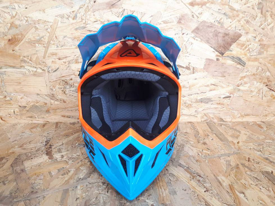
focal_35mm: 27
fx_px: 214
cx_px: 138
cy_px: 103
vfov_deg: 51.4
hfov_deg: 65.3
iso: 80
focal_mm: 3.6
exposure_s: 1/33
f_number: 1.9
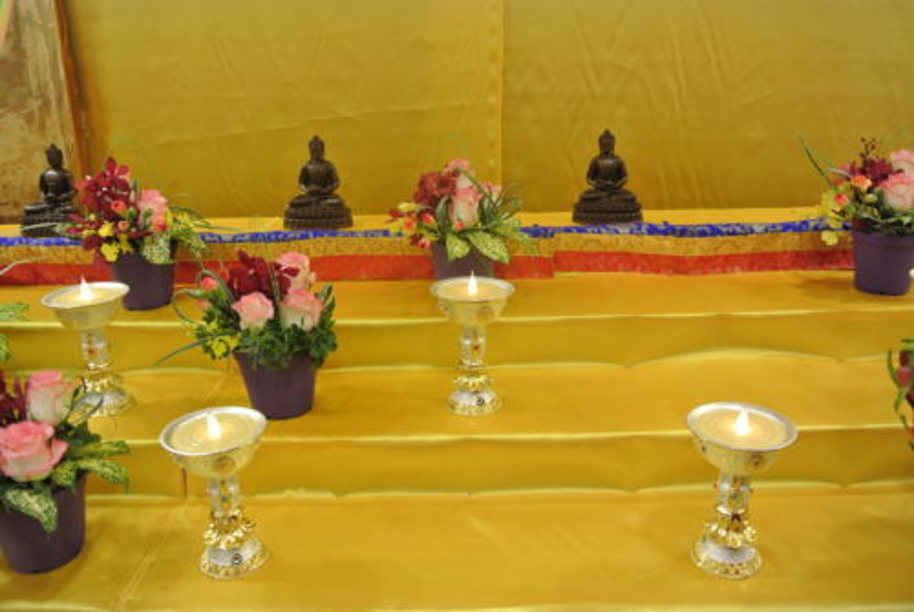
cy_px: 306
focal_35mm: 29
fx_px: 737
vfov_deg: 45.1
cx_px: 457
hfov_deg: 63.6
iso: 400
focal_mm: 11
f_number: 3.5
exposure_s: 1/50
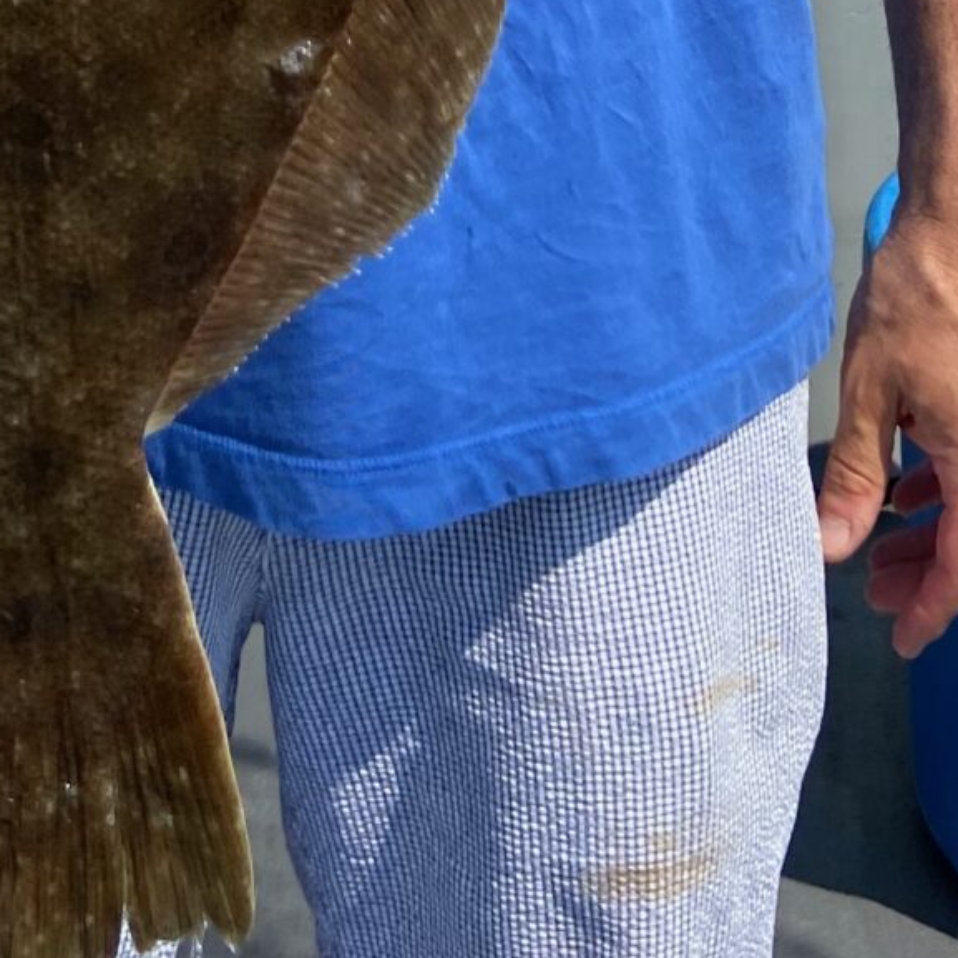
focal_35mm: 102
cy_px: -711
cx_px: 518
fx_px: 3194
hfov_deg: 17.1
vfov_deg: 15.0
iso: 32
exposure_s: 1/2268
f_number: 1.8
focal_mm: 4.25
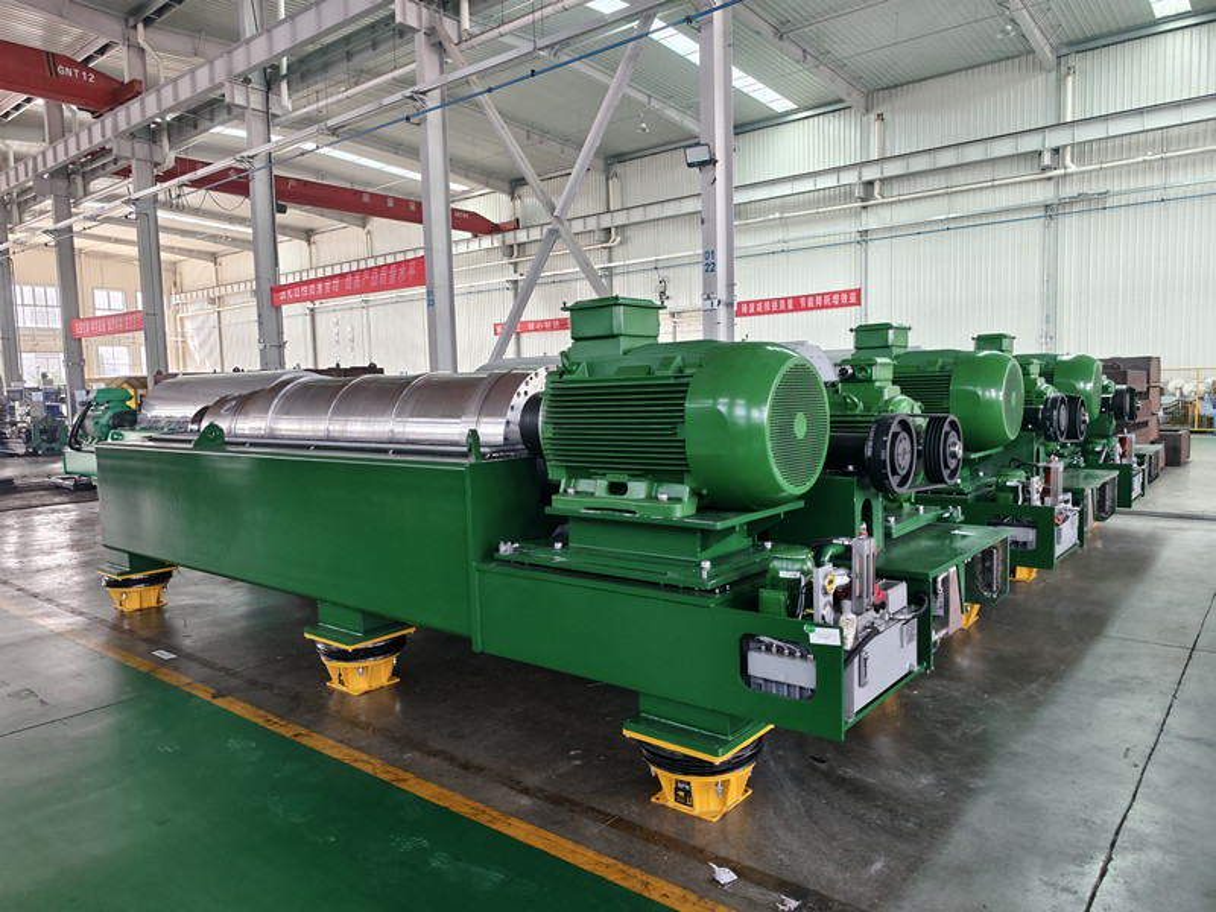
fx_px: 808
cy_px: 456
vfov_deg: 58.9
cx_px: 608
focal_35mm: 23
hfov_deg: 73.9
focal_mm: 5.6
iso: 200
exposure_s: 1/100
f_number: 1.57
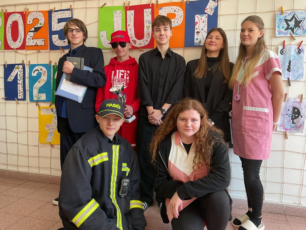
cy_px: 115
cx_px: 153
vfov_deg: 48.2
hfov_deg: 61.7
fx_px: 256
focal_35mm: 29
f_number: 1.8
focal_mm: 3
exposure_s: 1/50
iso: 50
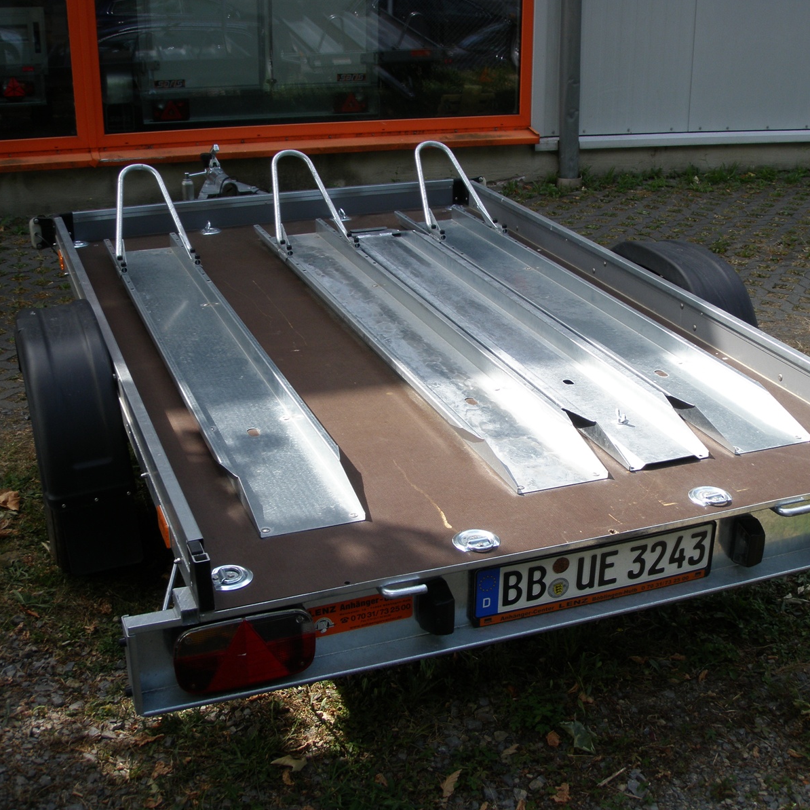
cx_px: 474
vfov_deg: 37.6
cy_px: 406
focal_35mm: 45
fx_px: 1191
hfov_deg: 37.4
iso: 50
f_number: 4.5
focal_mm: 6.7
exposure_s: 1/125
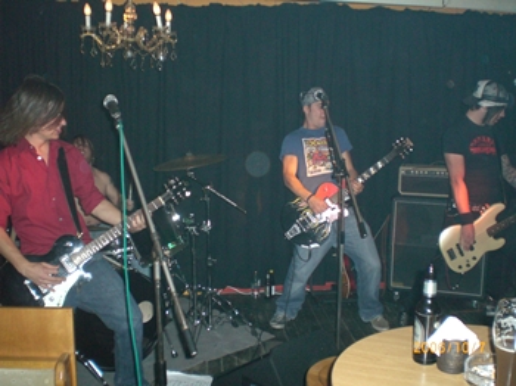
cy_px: 193
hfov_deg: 49.0
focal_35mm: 38
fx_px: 566
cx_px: 258
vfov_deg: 37.7
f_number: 3.1
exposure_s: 1/60
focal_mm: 6.3
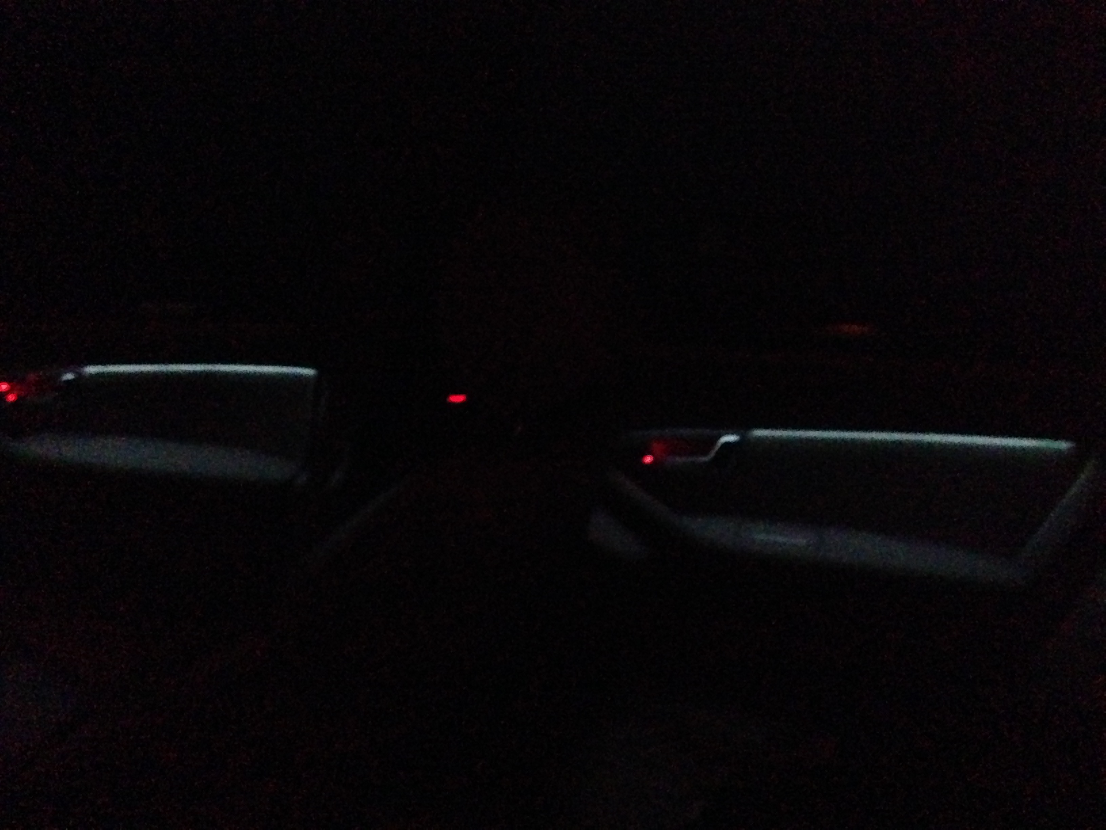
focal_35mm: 33
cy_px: 415
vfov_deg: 42.9
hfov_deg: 55.4
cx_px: 553
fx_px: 1054
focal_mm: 4.12
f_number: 2.4
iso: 3200
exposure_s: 1/15
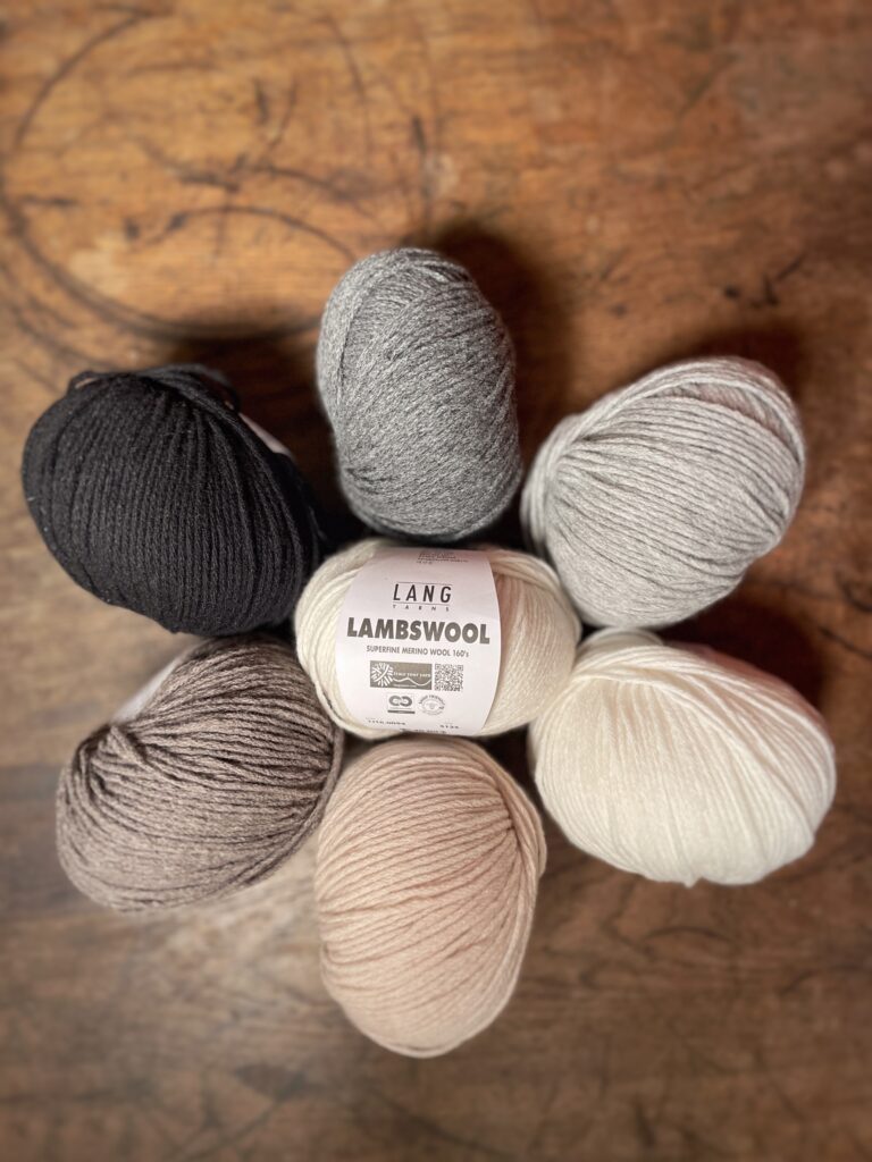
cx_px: 436
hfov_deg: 53.1
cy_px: 581
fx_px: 873
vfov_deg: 67.3
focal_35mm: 26
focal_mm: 4.2
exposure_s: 1/64
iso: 125
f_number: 1.6
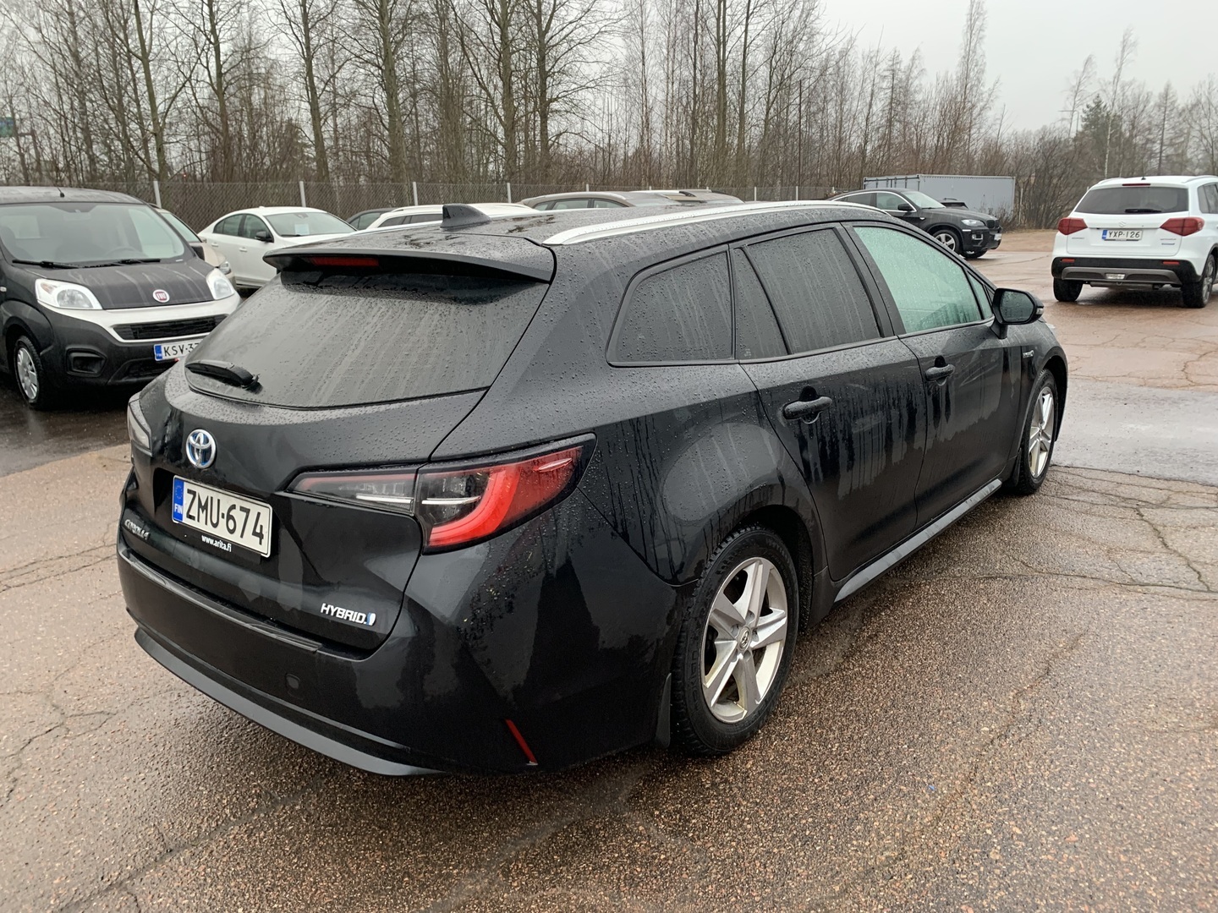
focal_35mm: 26
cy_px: 456
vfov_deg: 53.1
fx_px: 915
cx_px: 609
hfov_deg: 67.3
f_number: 1.8
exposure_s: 1/60
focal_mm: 4.25
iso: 100
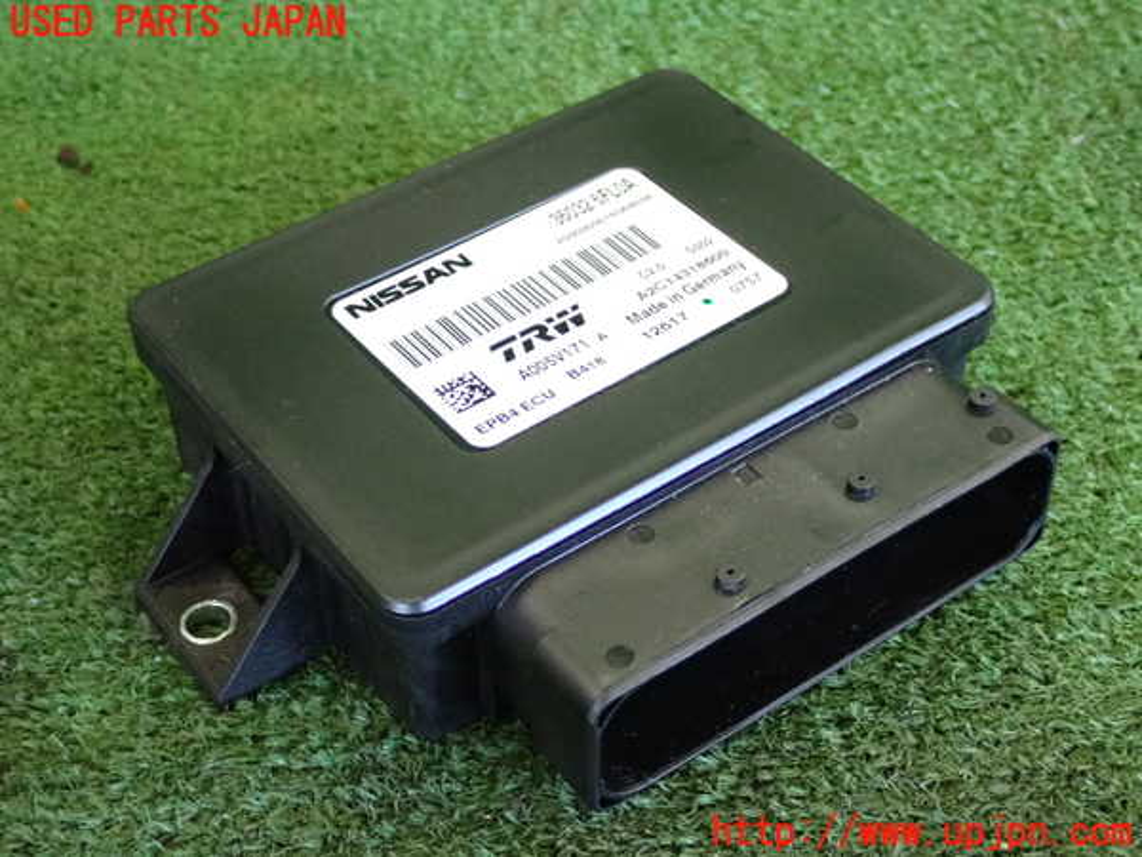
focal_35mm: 58
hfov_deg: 33.2
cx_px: 571
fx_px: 1913
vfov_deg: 25.2
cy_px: 428
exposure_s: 1/125
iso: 1250
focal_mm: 10.35
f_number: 3.5
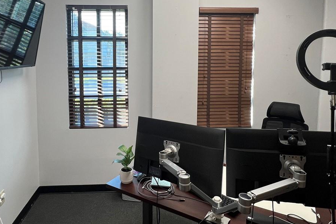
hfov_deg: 73.3
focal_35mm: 24
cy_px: 78
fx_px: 224
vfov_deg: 52.3
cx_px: 144
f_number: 1.8
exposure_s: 1/120
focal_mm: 1.57
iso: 100
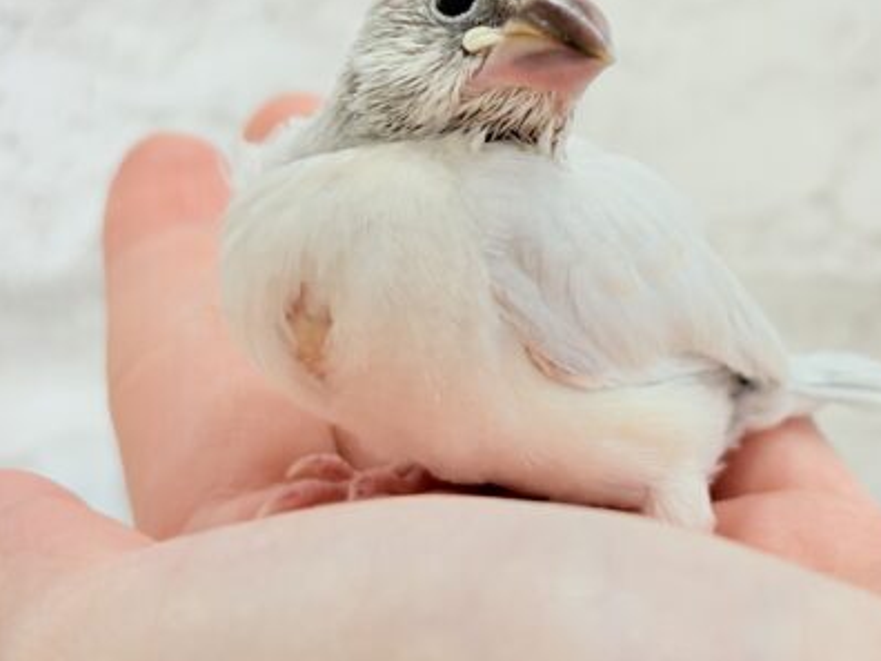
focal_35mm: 84
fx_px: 2138
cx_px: 621
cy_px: 162
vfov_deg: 17.5
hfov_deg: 23.1
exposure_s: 1/50
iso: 40
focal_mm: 5.96
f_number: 1.6
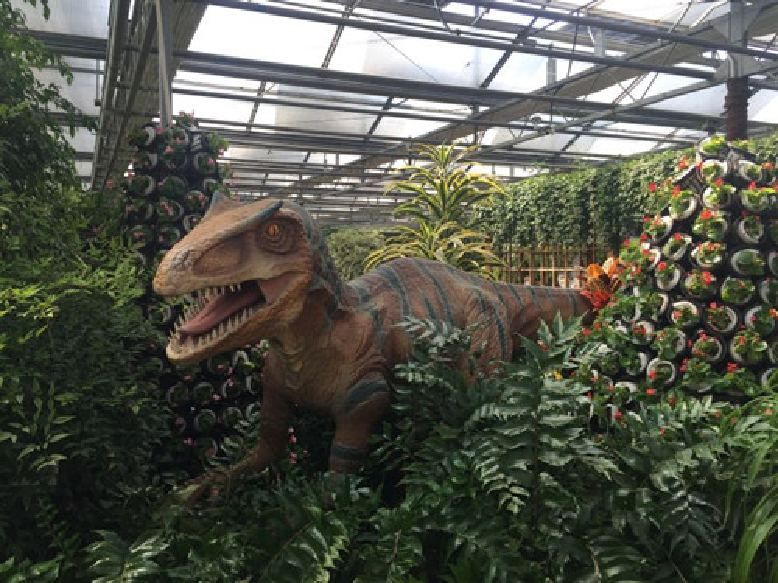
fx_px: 652
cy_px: 292
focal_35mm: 29
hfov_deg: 61.7
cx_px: 389
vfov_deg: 48.2
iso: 32
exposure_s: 1/193
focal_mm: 4.15
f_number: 2.2
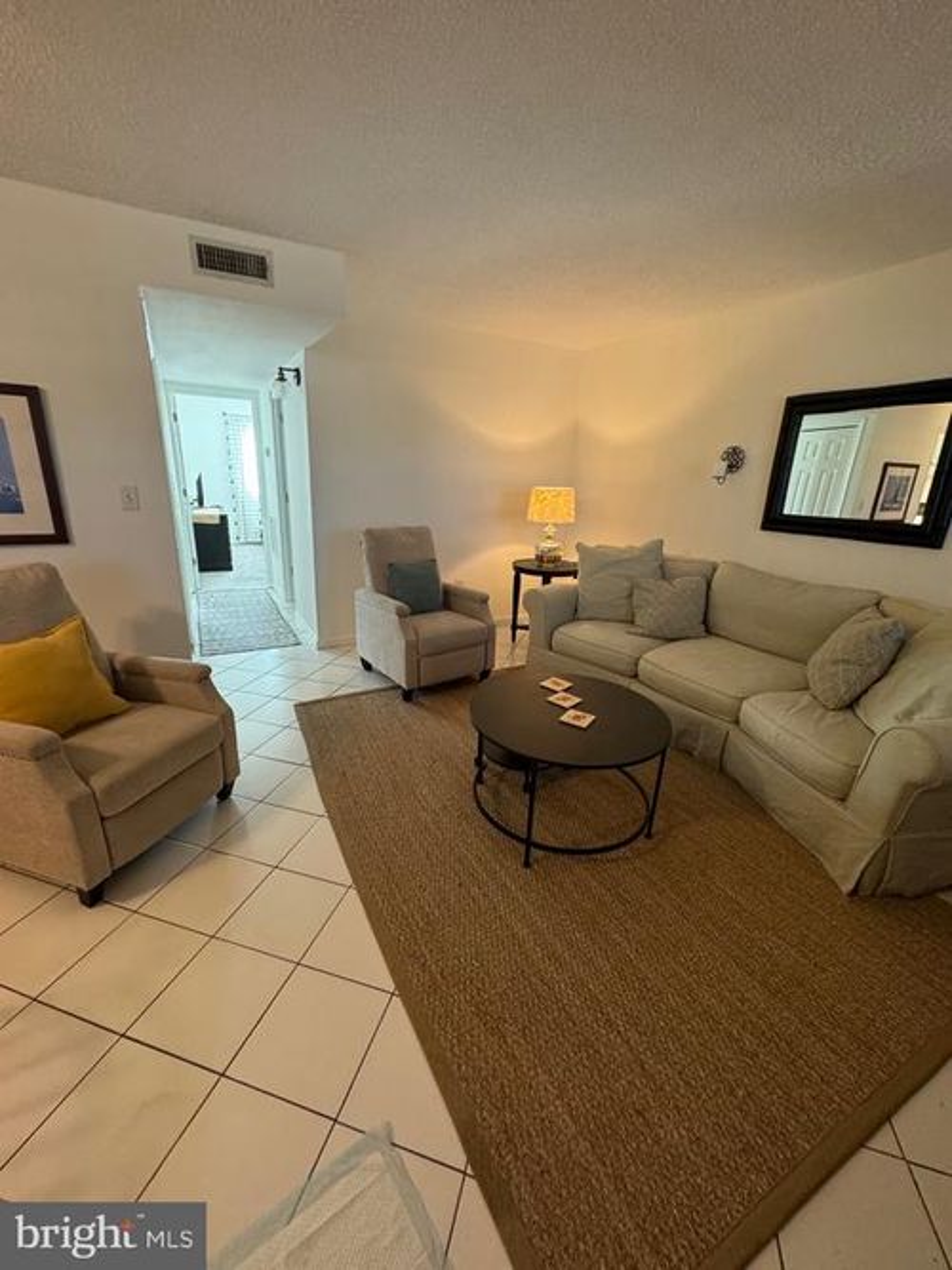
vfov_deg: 102.1
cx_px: 476
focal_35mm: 14
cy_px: 635
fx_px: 514
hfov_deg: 85.7
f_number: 2.2
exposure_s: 1/60
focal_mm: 2.22
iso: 400
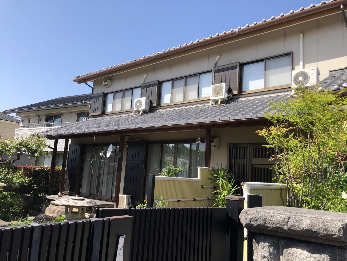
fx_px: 281
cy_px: 130
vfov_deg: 49.7
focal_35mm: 28
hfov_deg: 63.4
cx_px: 174
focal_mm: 3.99
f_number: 1.8
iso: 20
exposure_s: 1/1333
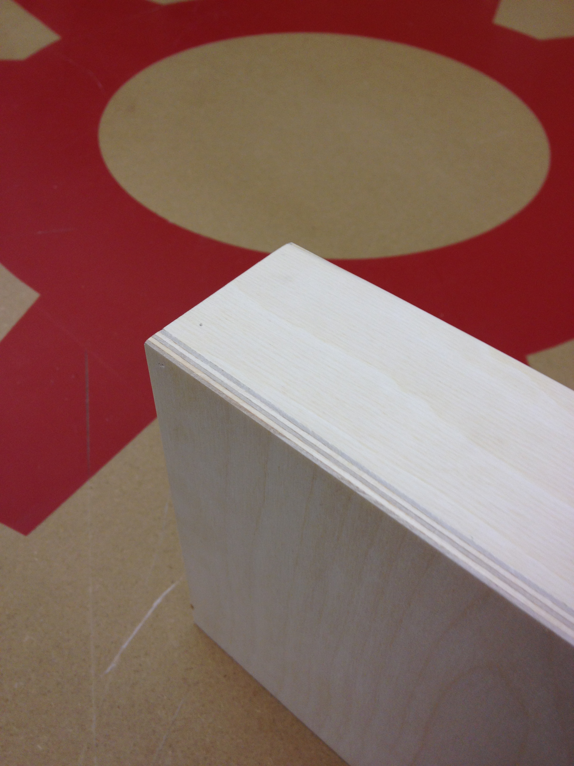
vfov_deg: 52.6
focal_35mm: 35
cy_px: 383
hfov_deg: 40.7
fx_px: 774
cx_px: 287
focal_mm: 4.28
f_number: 2.4
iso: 80
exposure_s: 1/40
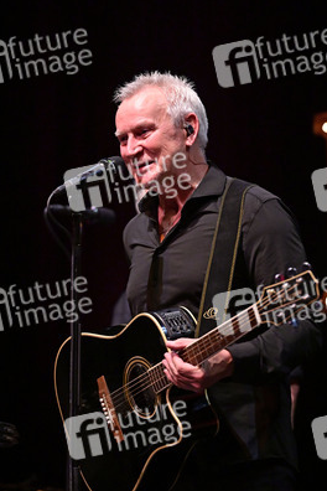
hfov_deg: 6.8
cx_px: 164
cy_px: 244
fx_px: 2752
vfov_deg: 10.2
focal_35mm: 202
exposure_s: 1/320
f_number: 3.2
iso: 5000
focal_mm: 200
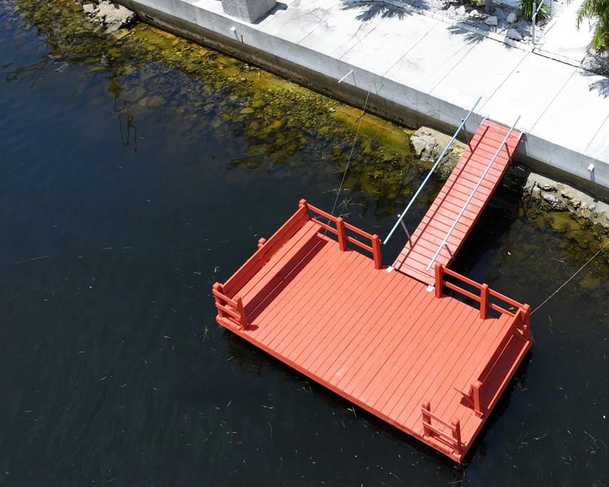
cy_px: 55
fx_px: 811
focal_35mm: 45
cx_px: 471
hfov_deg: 39.8
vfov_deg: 31.9
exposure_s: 1/320
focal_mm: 12.29
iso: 100
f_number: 3.5
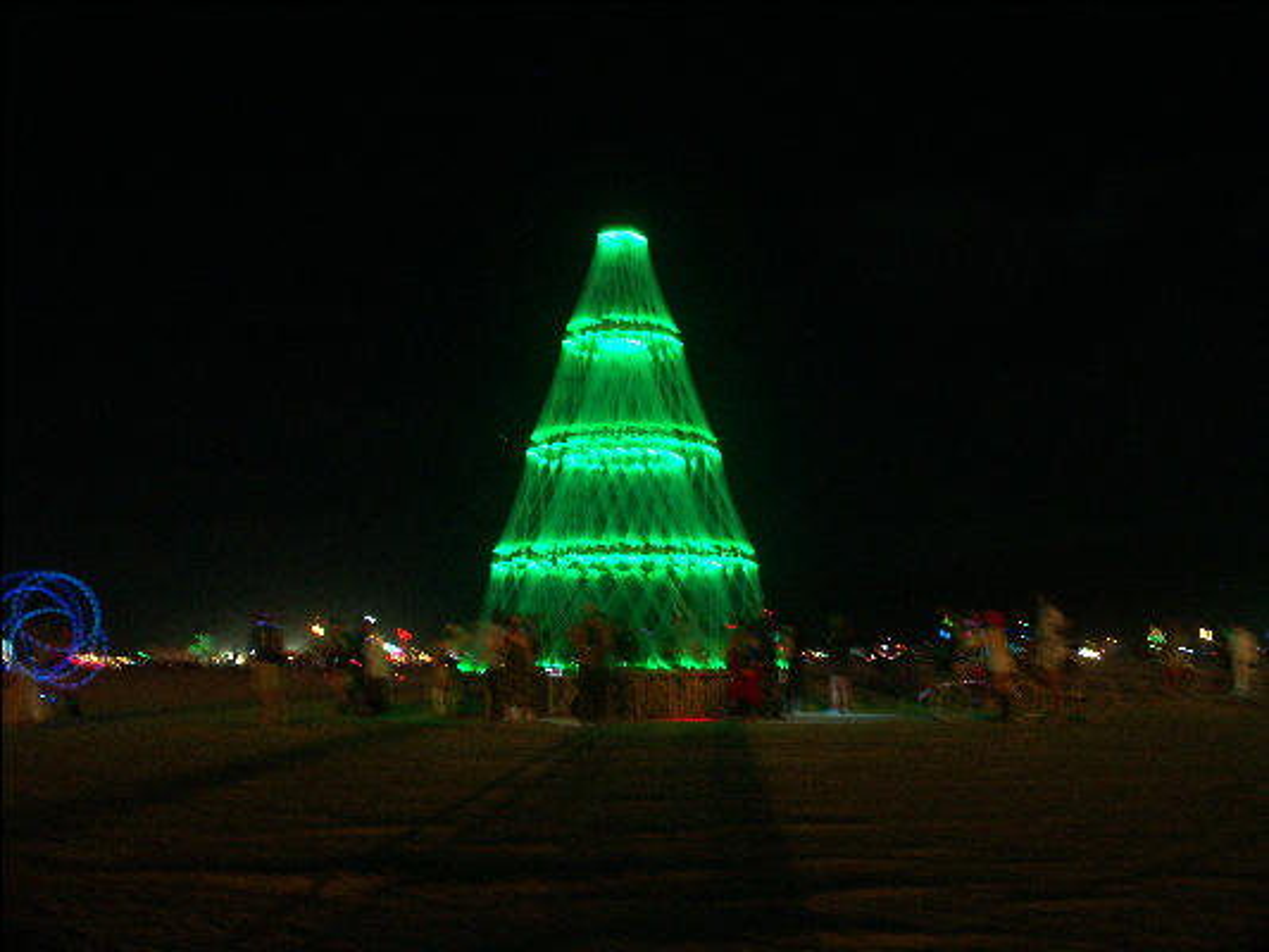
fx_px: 1320
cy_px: 476
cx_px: 634
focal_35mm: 36
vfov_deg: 39.7
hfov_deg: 51.3
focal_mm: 9.36
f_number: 2.8
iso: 200
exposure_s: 1.3
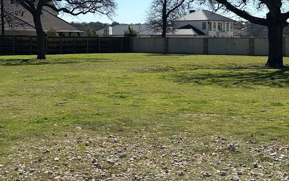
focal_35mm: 61
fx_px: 481
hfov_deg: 33.4
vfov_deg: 21.2
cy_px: 49
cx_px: 159
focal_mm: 6.86
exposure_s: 1/6623
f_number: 1.78
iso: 80
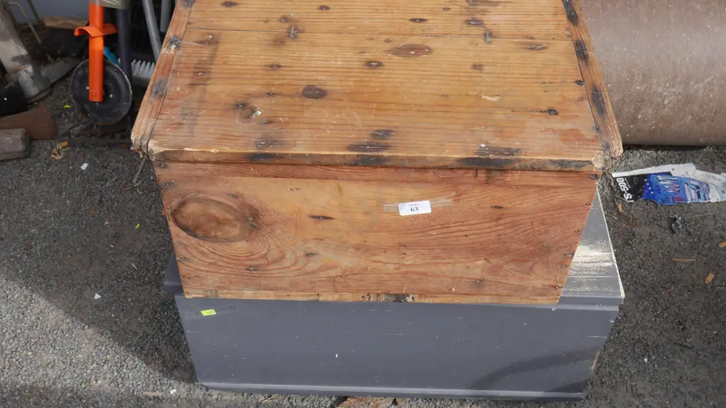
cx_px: 366
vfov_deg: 29.7
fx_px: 770
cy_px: 214
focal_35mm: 40
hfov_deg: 50.5
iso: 200
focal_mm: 18
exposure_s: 1/250
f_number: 7.1
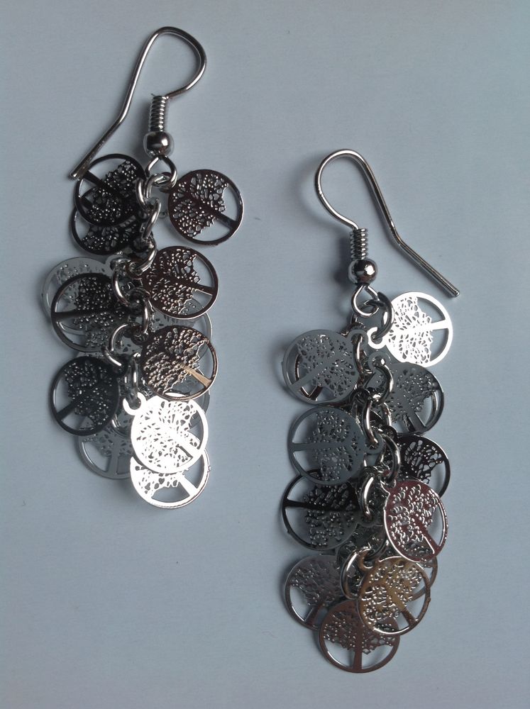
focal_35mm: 35
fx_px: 716
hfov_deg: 40.6
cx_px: 265
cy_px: 354
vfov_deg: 52.7
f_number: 2.4
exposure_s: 1/30
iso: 64
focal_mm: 4.28
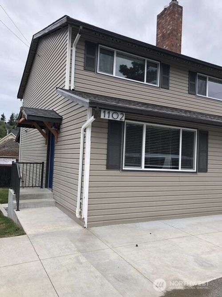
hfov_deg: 49.7
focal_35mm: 28
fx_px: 240
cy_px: 148
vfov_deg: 63.5
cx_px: 111
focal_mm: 4
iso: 20
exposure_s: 1/276
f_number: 1.8
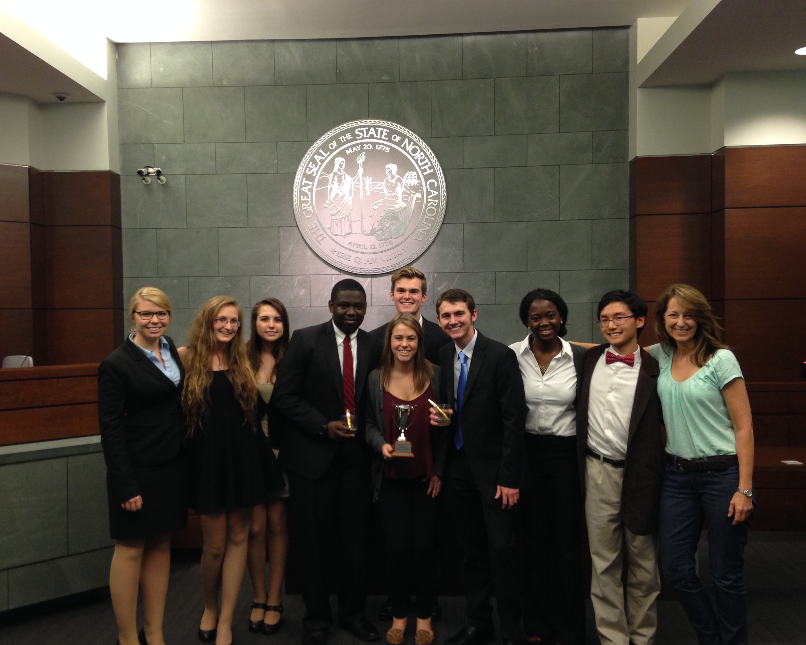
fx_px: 835
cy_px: 327
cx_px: 373
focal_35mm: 35
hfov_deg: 51.5
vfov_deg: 42.2
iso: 160
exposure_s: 1/20
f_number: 2.4
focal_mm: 4.12
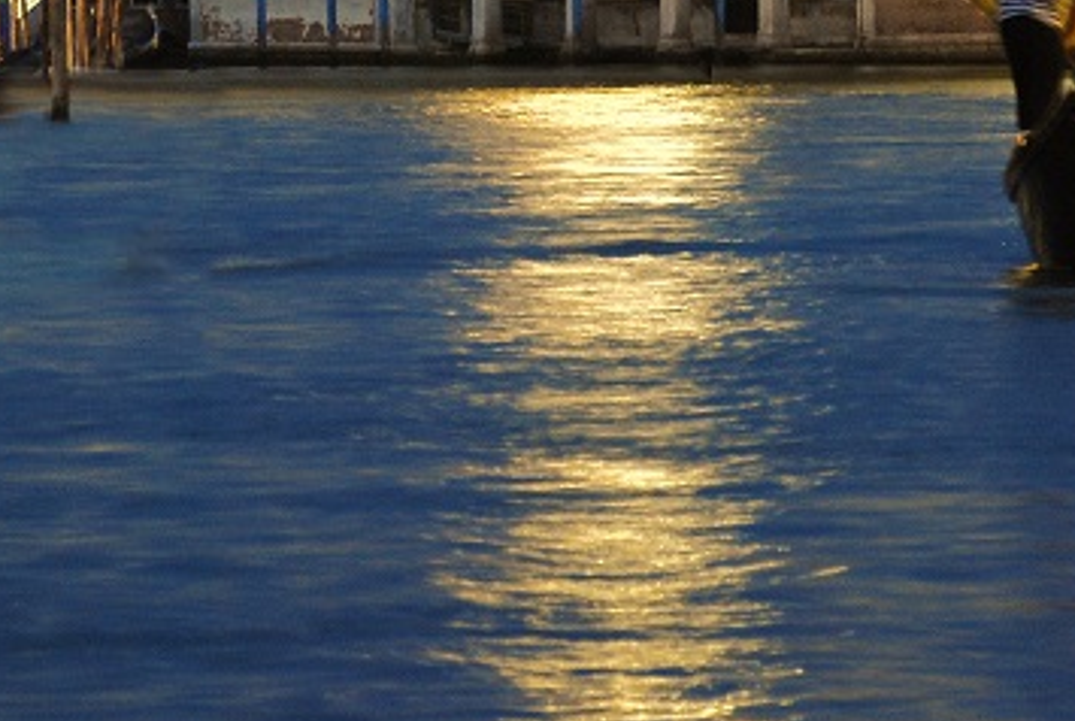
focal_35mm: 338
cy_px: -262
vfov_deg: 4.1
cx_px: 551
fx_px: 10110
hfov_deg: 6.1
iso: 320
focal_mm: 80
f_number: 6.3
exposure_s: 1/1.25
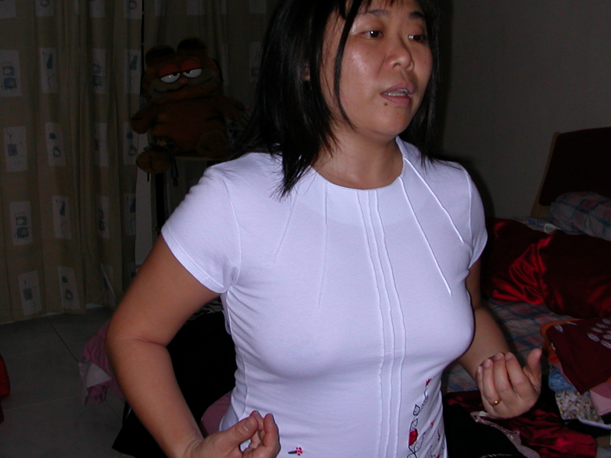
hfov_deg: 39.6
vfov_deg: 30.2
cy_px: 196
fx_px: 847
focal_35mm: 48
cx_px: 288
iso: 100
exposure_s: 1/59.9
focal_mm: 5.6
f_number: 2.7
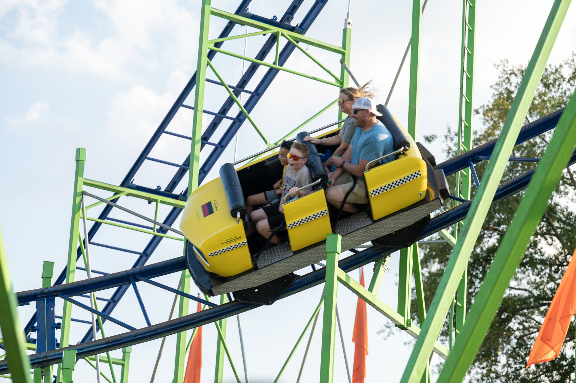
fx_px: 1759
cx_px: 288
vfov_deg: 12.4
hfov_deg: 18.6
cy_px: 192
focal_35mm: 110
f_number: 4
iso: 200
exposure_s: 1/800
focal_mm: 110
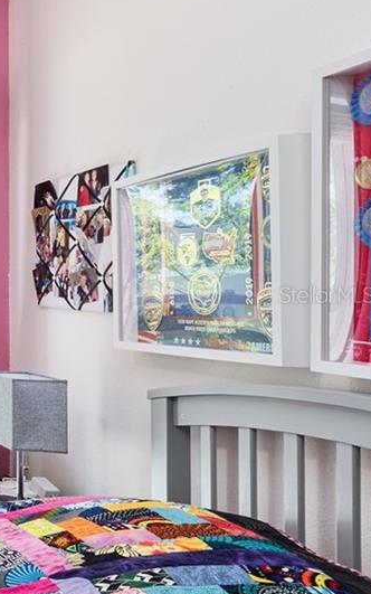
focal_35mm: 43
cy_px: 294
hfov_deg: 15.3
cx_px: -515
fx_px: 695
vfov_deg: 46.2
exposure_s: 1/2.5
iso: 125
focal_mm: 14
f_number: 8
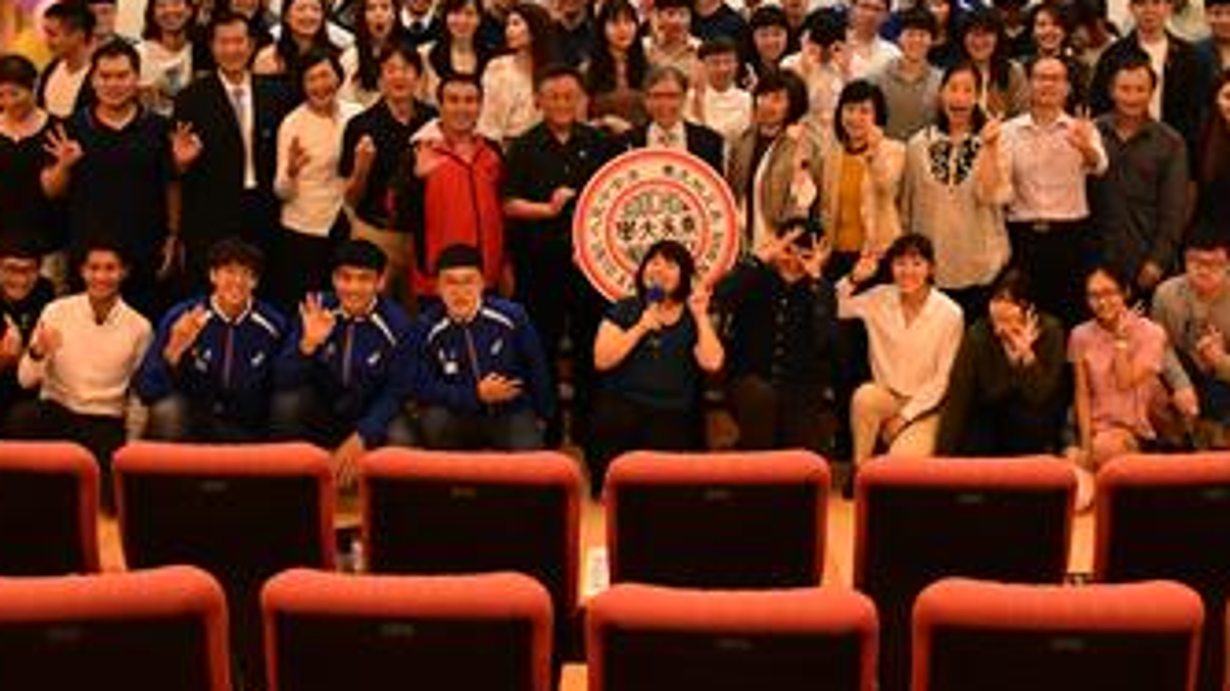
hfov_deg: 36.7
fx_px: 1853
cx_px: 676
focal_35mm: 57
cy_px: 57
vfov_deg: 20.6
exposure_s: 1/250
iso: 3200
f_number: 4
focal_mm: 23
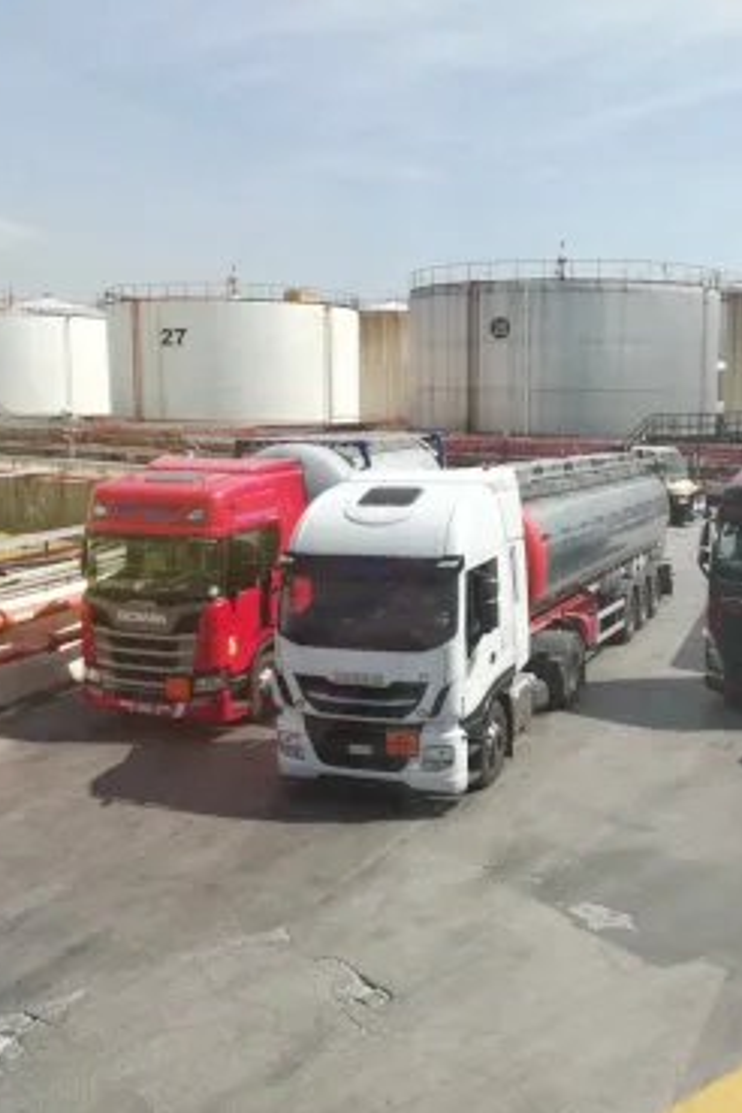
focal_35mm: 38
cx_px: 465
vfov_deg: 50.7
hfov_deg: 34.9
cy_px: 556
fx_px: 1175
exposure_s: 1/145
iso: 50
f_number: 2.2
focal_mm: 3.81
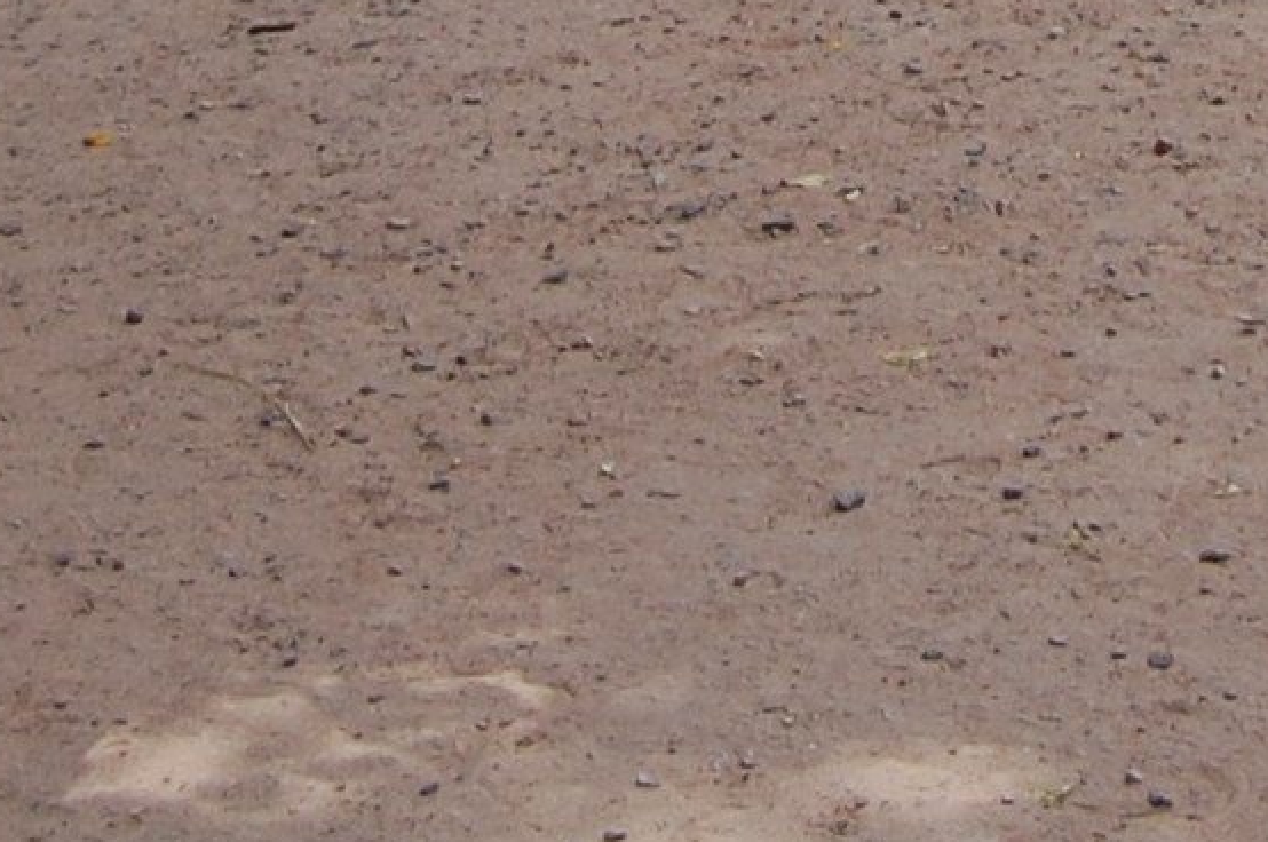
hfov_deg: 13.2
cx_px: 1069
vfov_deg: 8.3
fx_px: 5443
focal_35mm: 155
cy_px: -1030
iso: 200
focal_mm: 19
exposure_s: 1/200
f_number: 7.1
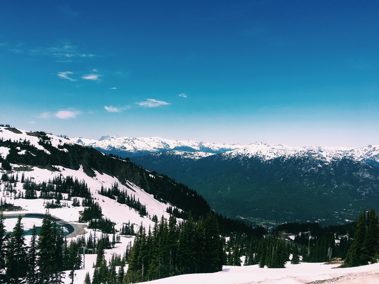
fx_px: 318
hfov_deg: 61.7
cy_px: 142
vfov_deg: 48.2
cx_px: 190
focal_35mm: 29
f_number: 2.2
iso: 25
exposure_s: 1/3205
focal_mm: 4.15
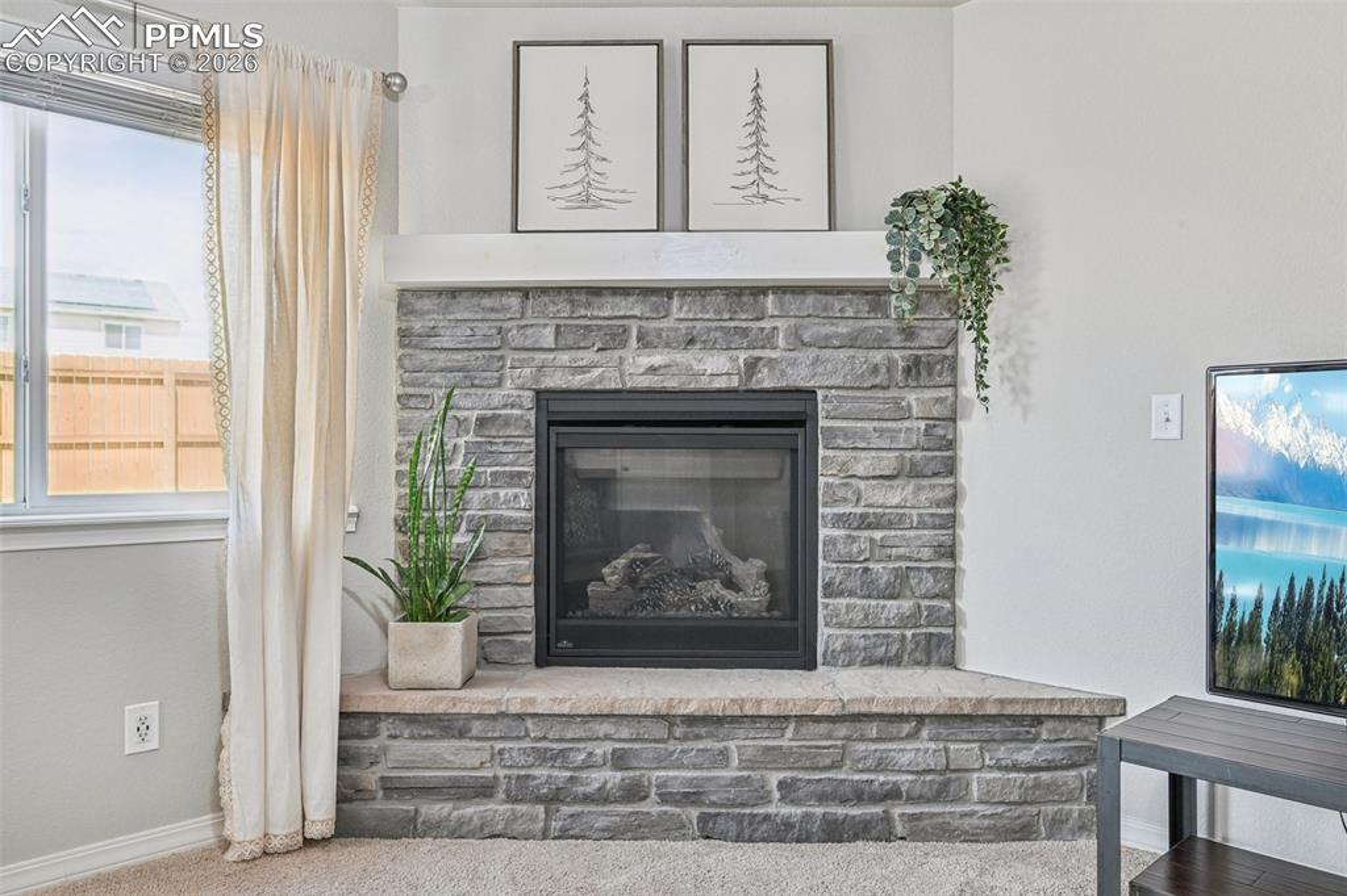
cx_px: 674
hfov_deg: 72.6
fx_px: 916
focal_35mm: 24
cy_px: 448
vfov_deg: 52.2
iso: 400
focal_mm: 24.5
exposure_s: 1/8
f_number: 11
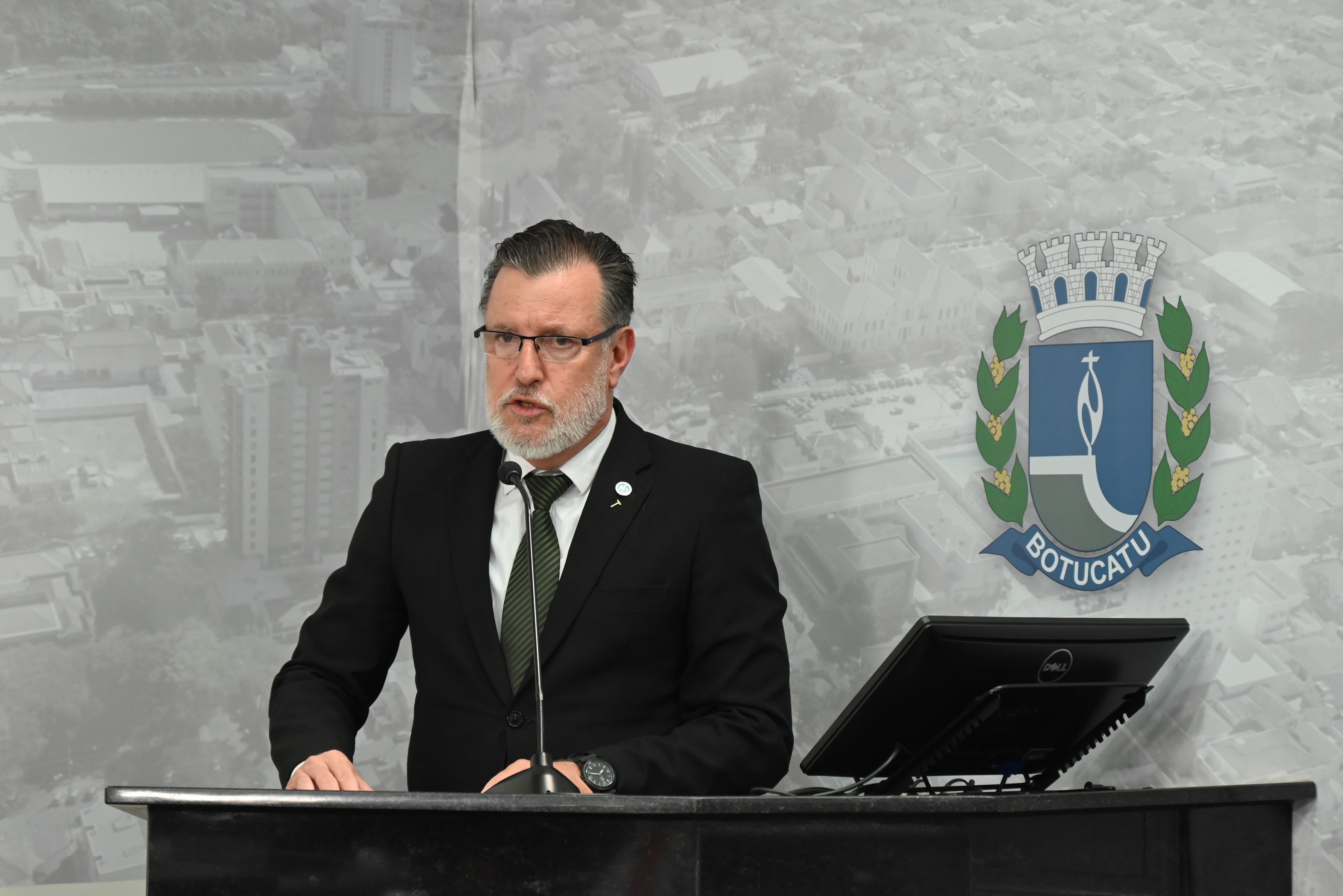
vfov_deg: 11.4
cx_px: 672
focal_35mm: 120
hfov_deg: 17.1
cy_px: 448
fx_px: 4478
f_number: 6.3
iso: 2500
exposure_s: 1/125
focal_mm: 120
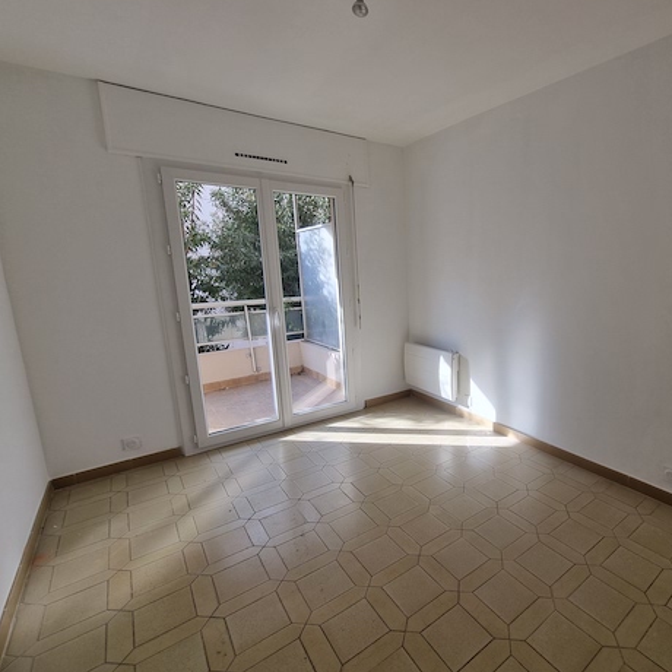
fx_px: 351
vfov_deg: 87.4
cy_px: 329
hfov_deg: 84.6
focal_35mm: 16
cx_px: 444
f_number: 2.2
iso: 50
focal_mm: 2.2
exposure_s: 1/130
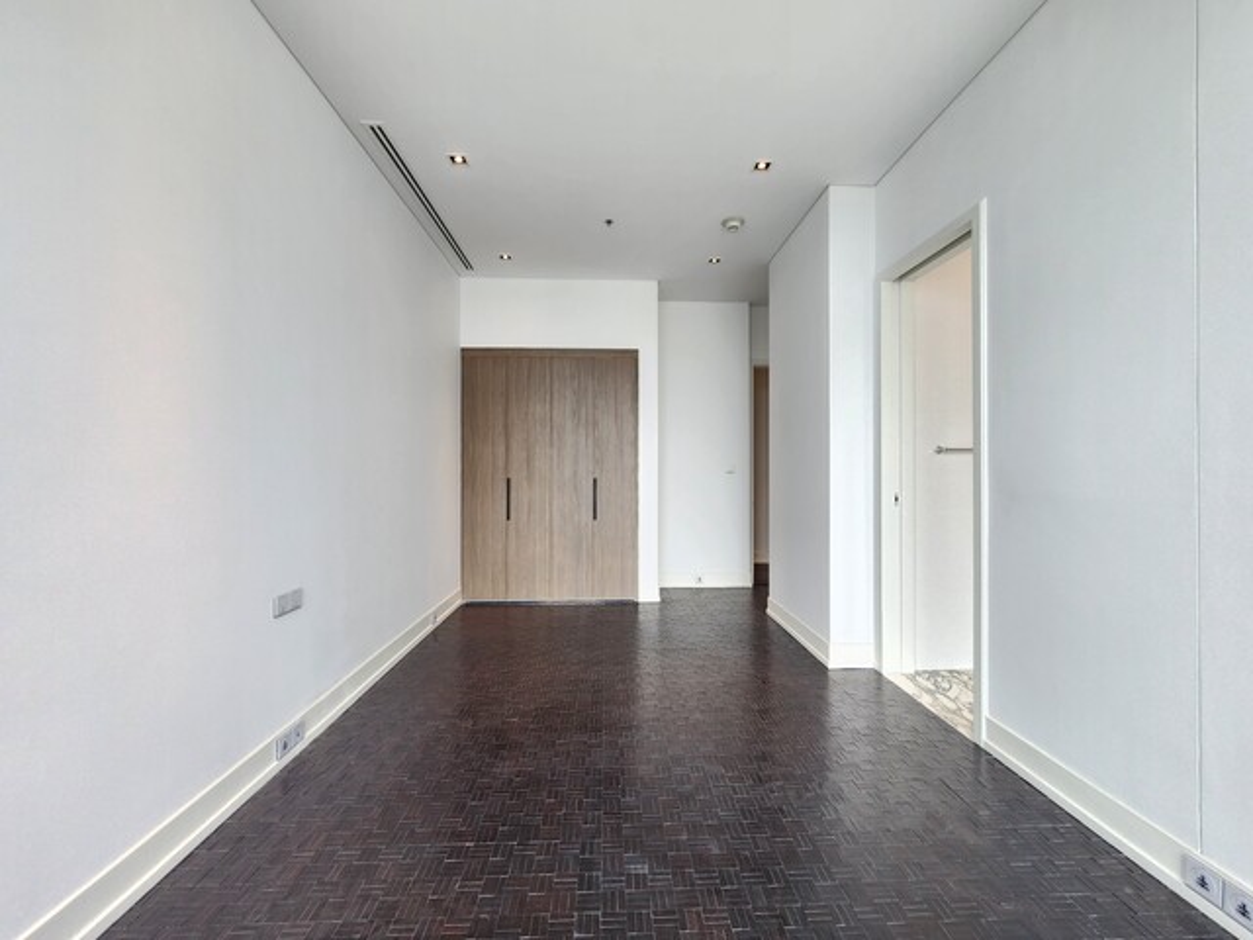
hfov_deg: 106.2
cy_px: 470
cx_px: 626
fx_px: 471
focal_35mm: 13
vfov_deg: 89.9
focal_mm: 2.2
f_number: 2.2
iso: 64
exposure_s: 1/50
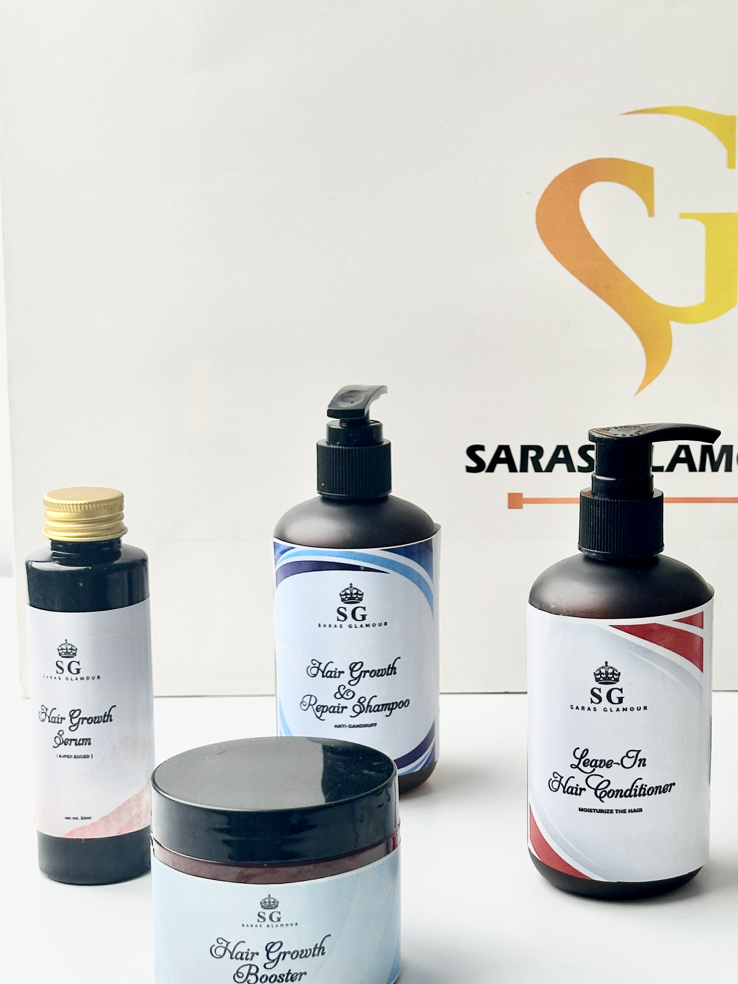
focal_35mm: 78
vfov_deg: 25.0
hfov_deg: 18.7
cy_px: 555
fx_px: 2217
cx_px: 578
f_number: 1.78
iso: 50
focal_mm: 6.86
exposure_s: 1/241
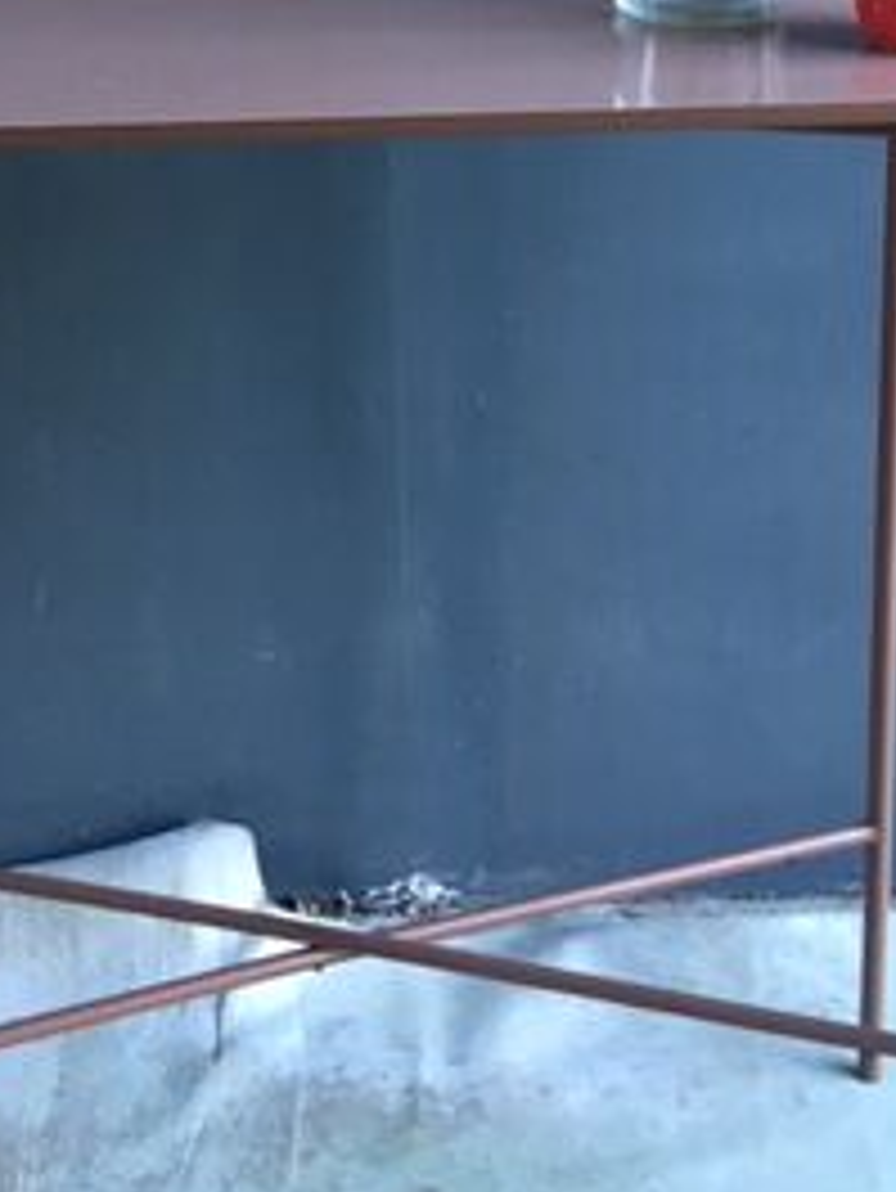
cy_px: 94
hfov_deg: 21.0
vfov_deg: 26.7
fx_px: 2414
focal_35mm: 70
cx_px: 311
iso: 64
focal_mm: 4.15
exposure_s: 1/33
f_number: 2.2
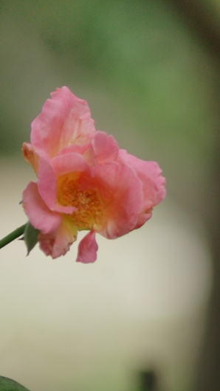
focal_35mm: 498
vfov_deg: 4.3
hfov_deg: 2.4
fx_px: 5166
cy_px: 195
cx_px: 83
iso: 320
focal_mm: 210
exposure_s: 1/640
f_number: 5.6
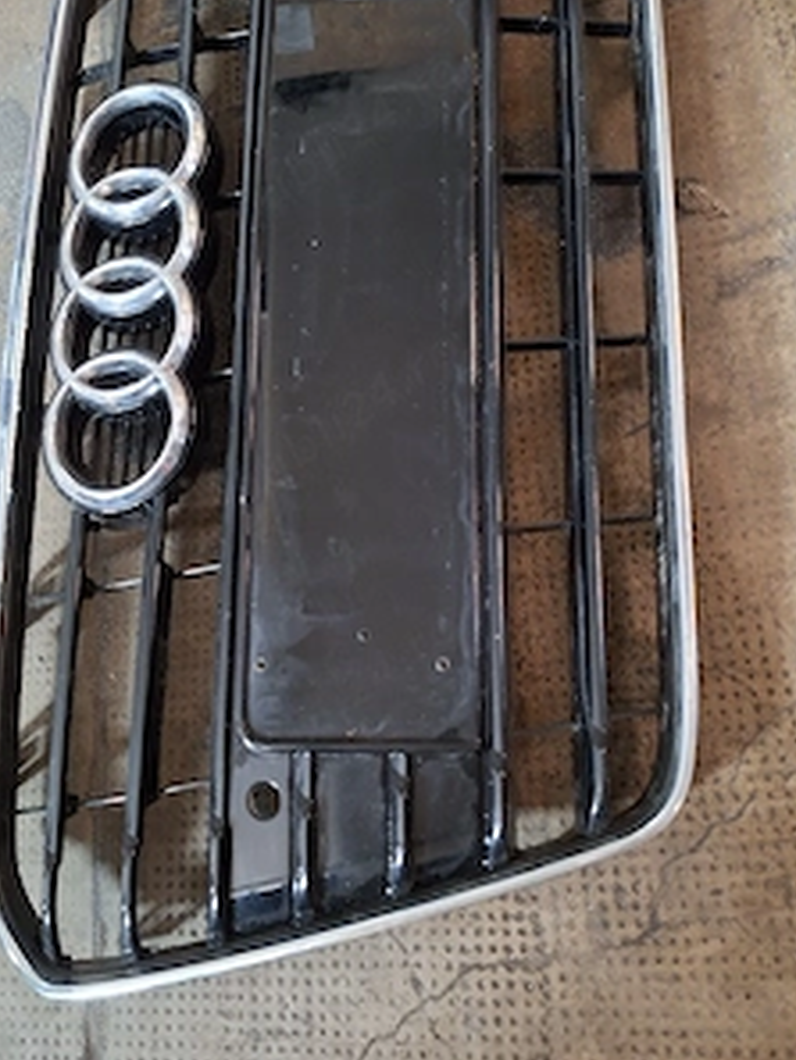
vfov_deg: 58.2
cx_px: 414
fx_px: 950
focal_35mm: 31
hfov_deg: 45.5
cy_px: 464
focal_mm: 5.54
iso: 640
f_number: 1.8
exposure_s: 1/25
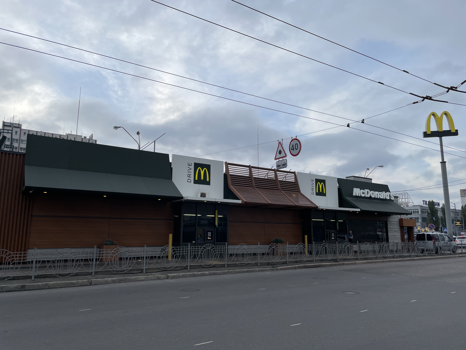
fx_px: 350
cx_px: 233
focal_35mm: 26
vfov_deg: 53.1
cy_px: 175
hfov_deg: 67.3
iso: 32
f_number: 1.6
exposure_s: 1/1916
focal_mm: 4.2
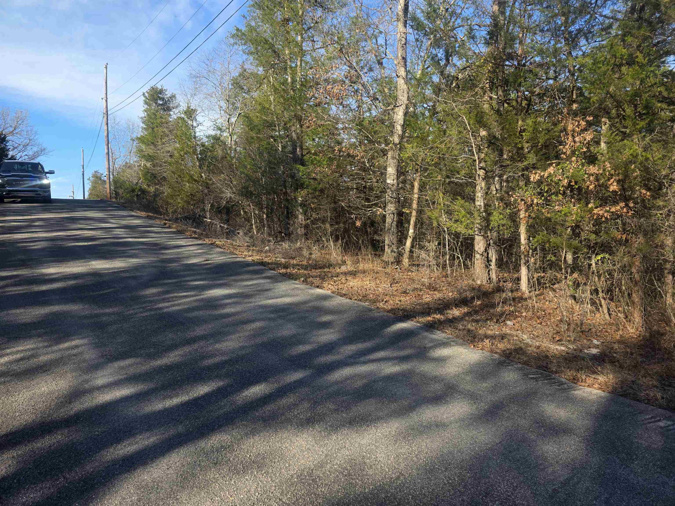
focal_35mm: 23
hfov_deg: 73.9
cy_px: 253
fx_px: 448
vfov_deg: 58.9
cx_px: 338
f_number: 1.7
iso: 80
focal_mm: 6.3
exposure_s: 1/1859
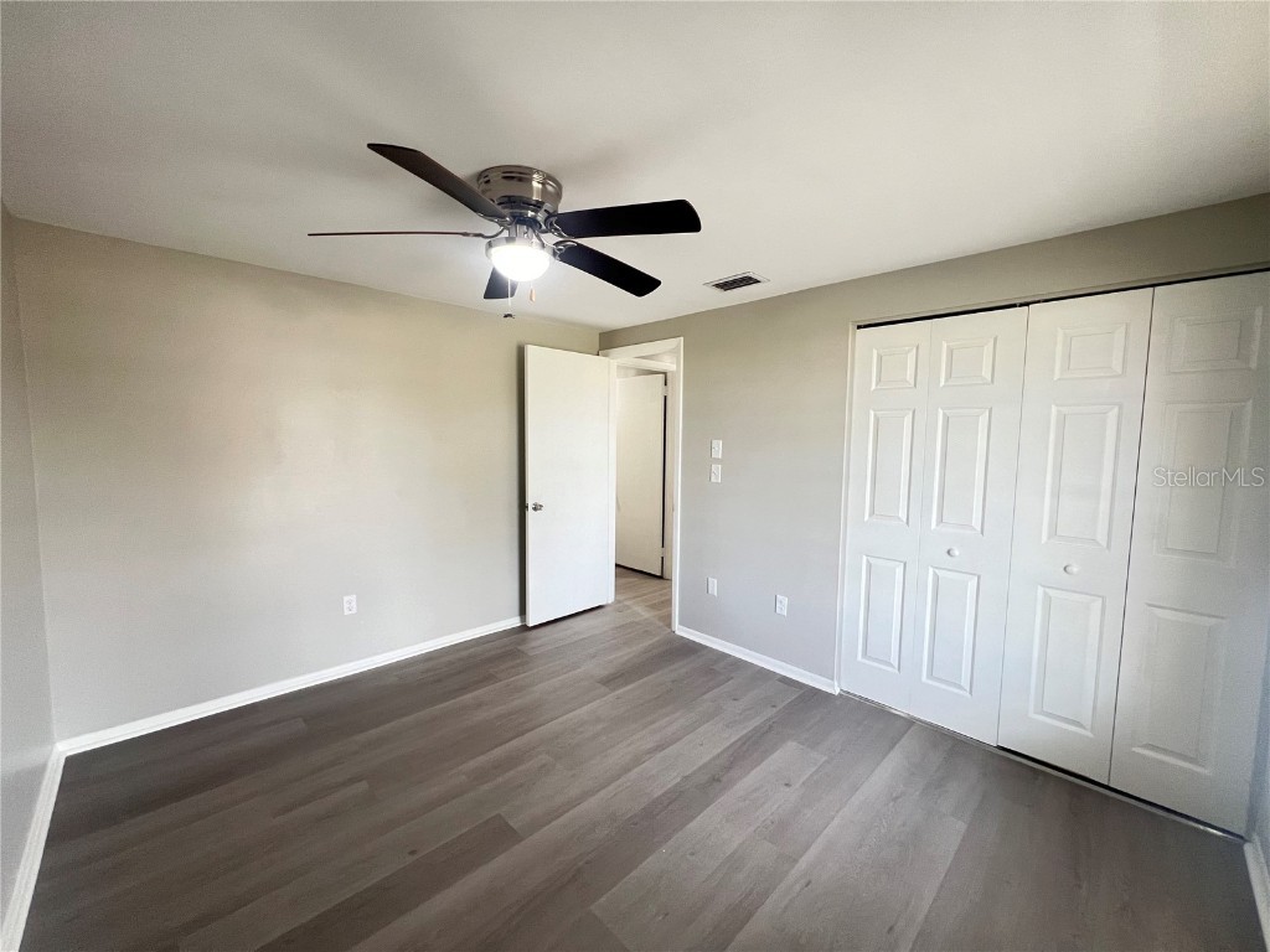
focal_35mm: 13
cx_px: 635
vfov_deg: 89.9
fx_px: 477
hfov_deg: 106.2
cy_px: 476
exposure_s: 1/60
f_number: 1.8
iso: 250
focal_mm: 1.57
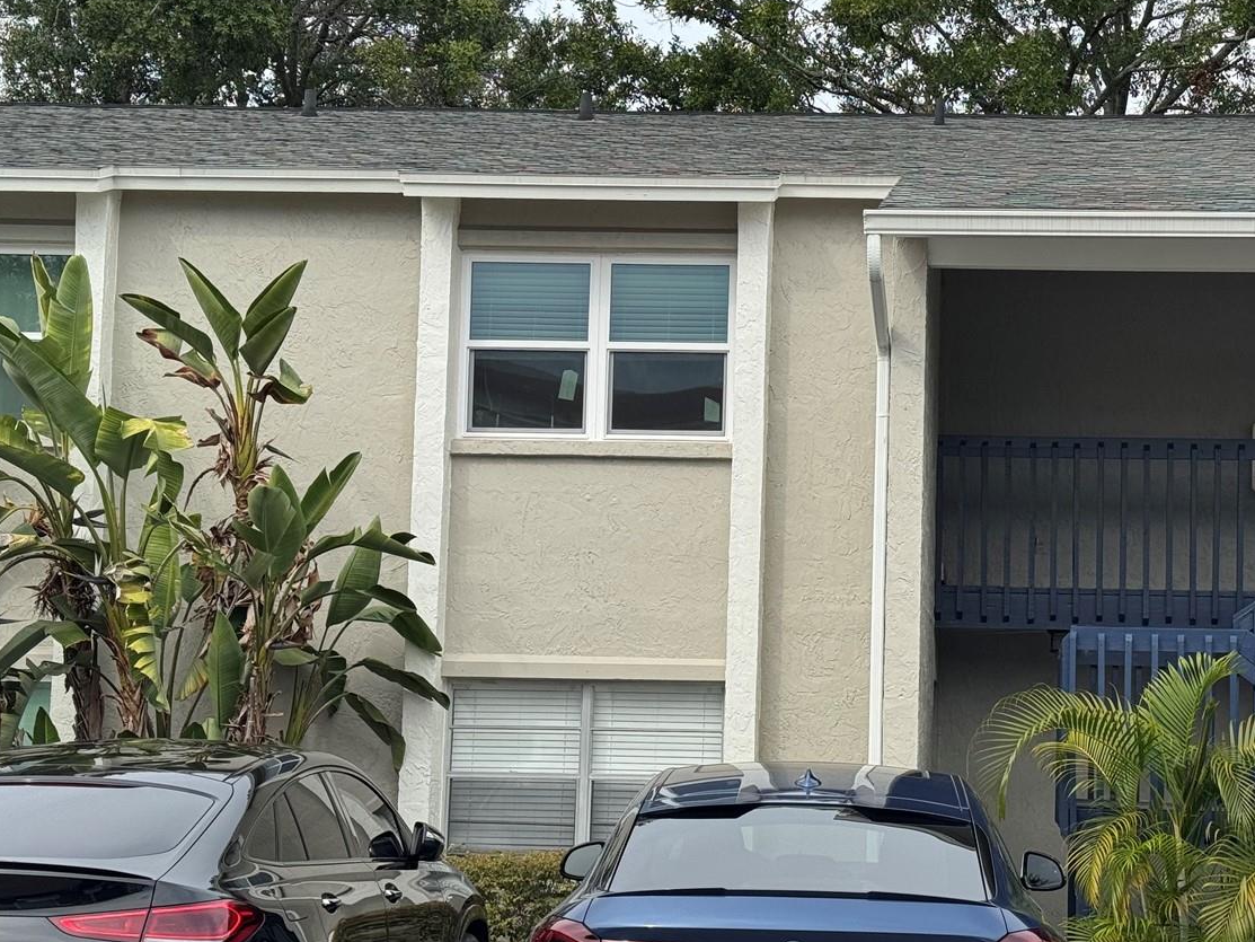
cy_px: 502
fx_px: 2502
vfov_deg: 21.3
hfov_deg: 27.9
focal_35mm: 69
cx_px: 860
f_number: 1.78
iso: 64
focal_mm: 6.76
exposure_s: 1/2179
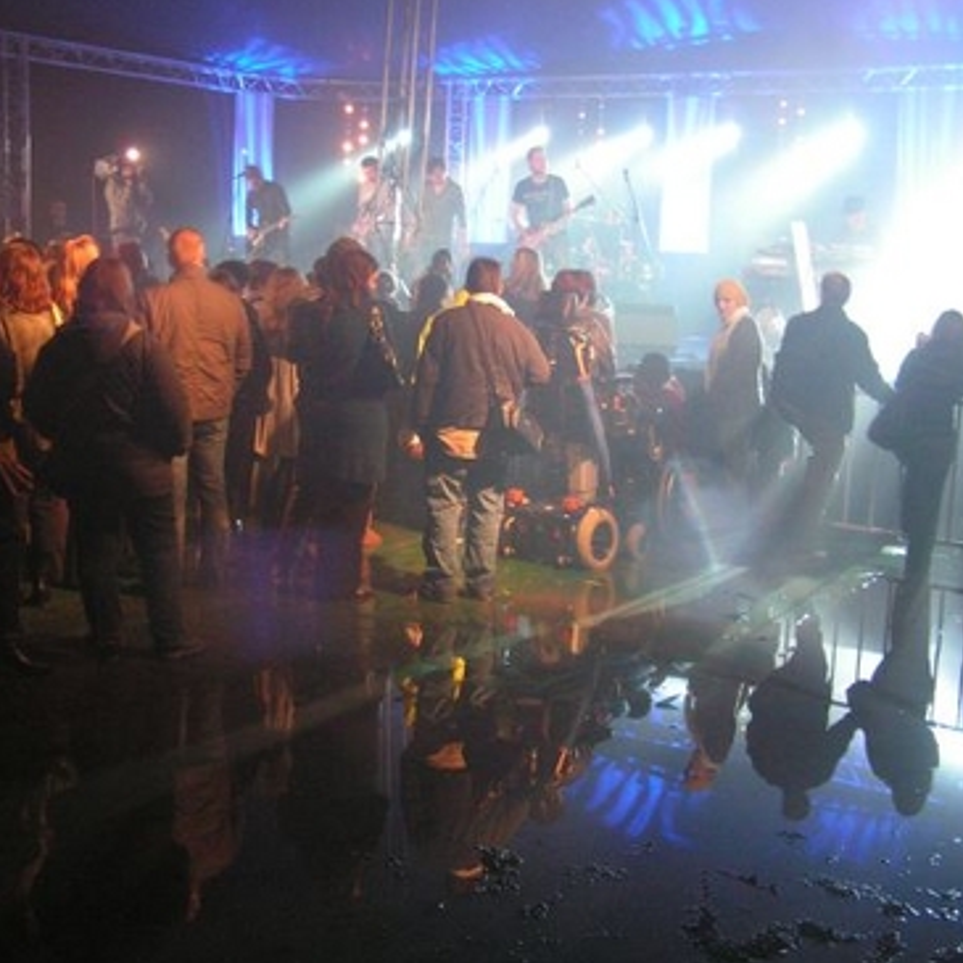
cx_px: 514
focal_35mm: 46
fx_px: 1448
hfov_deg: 36.8
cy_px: 484
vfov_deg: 36.8
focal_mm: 6.3
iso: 200
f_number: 2.8
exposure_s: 1/10
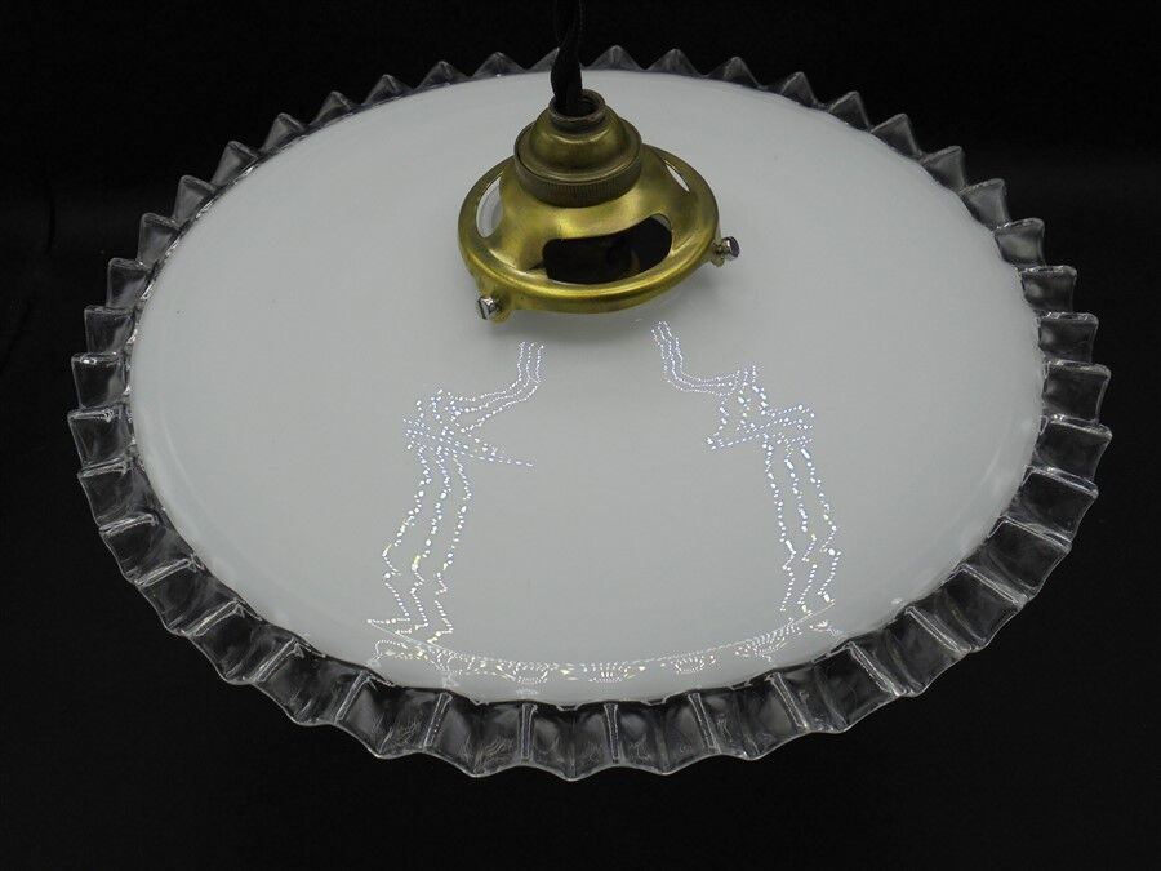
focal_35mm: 43
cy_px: 436
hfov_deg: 43.9
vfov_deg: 33.6
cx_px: 580
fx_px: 1442
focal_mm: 7.8
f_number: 4.5
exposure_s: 1/30
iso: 200
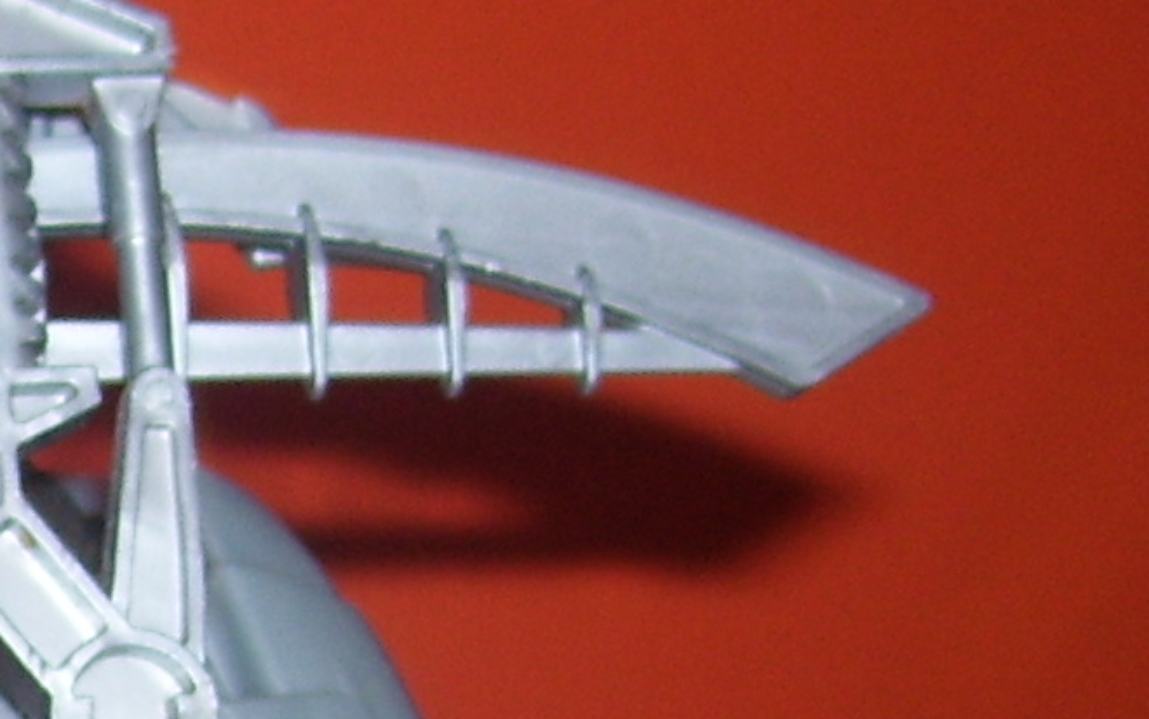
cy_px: 1099
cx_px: -681
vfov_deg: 8.4
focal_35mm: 153
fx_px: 4793
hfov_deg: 12.8
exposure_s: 1/60
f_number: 2.7
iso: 80
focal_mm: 6
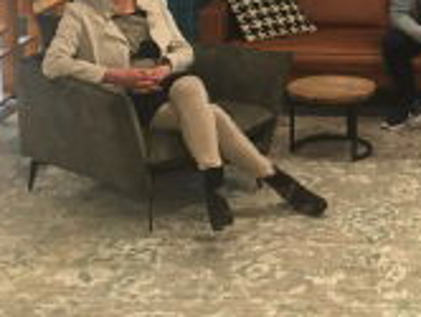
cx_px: 401
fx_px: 1060
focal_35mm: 87
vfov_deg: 16.5
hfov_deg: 21.8
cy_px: -37
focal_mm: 4.15
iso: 200
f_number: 2.2
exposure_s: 1/33
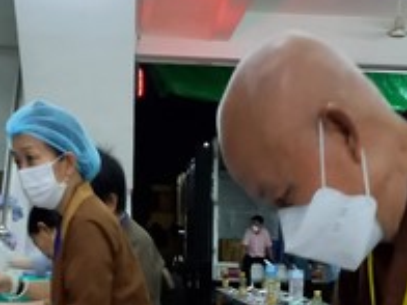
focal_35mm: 83
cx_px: 255
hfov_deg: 23.5
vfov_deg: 16.1
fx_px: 976
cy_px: 478
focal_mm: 4.65
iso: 500
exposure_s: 1/24
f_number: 1.8
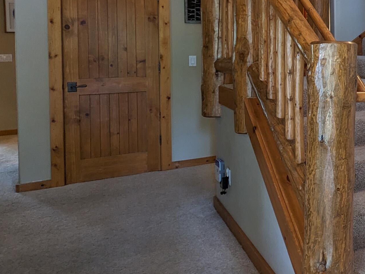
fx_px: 401
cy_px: 57
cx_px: 417
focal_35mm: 38
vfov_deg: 36.5
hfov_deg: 38.7
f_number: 2.2
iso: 134
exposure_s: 1/24
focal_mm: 2.35
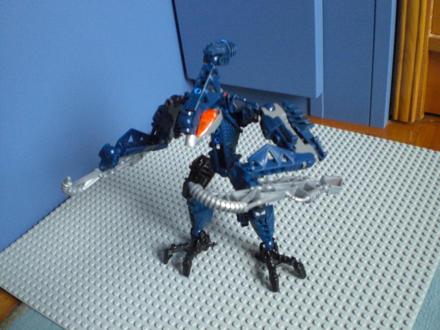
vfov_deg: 37.7
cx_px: 220
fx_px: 483
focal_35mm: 38
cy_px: 165
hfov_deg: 49.0
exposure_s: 1/125
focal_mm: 6.3
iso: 400
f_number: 3.1
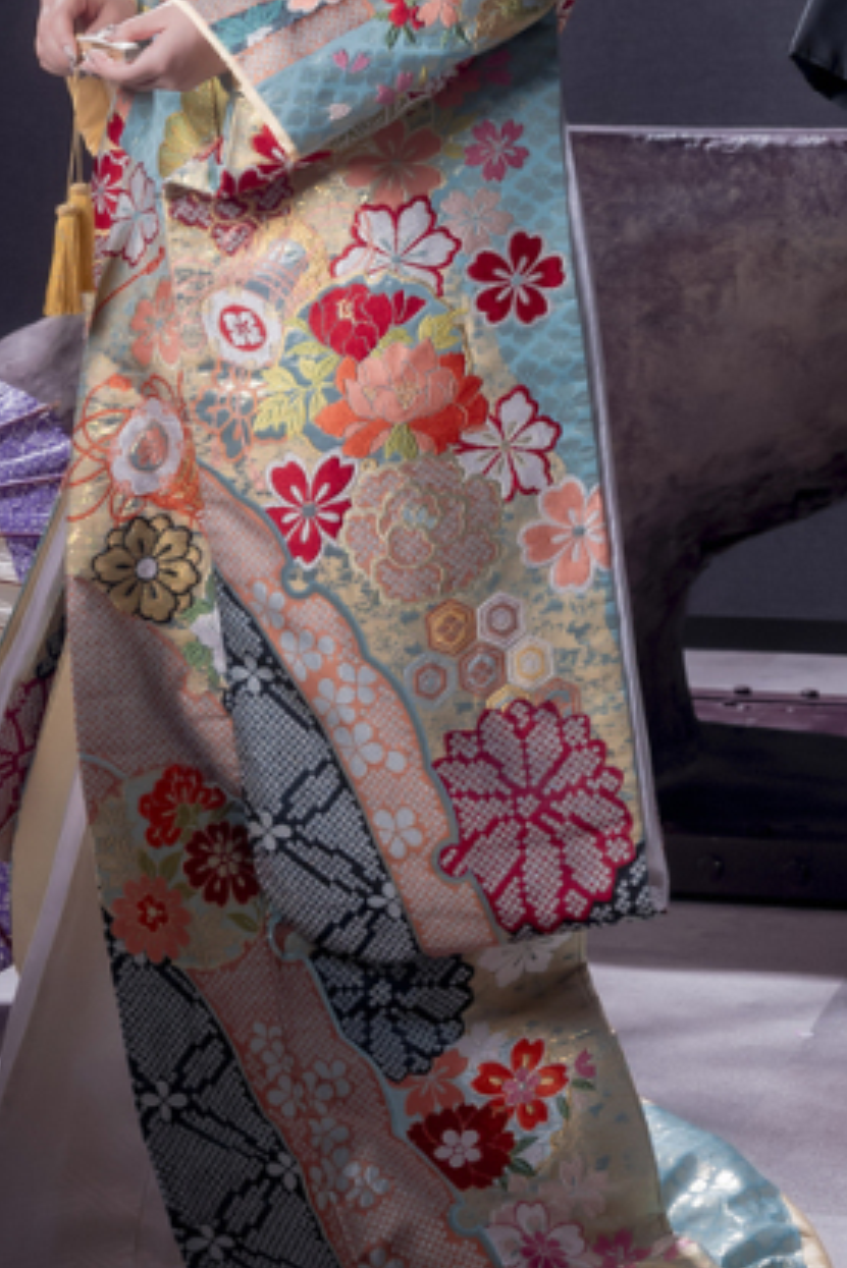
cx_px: 709
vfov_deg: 18.2
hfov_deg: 12.7
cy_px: -214
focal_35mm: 107
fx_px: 3773
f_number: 4
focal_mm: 37
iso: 400
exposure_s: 1/125
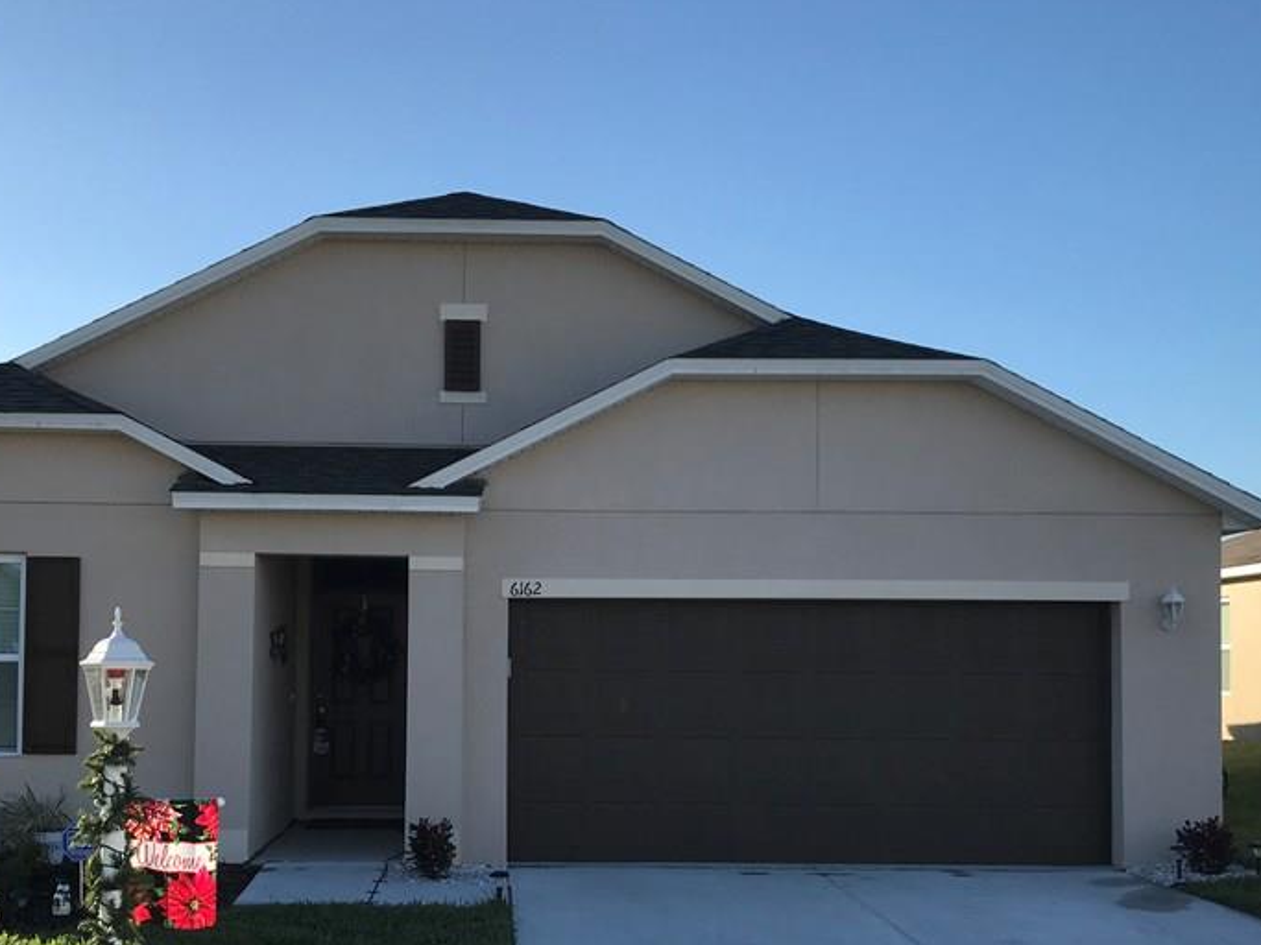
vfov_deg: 34.0
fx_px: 1530
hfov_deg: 44.7
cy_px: 639
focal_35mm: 42
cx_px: 535
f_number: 1.8
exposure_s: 1/1429
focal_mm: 3.99
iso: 20
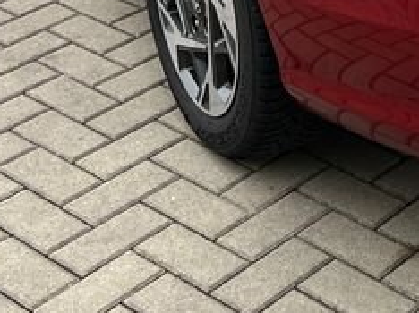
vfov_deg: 11.9
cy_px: -258
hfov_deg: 16.5
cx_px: 523
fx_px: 1378
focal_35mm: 114
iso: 64
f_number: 1.6
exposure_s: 1/122
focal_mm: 5.1
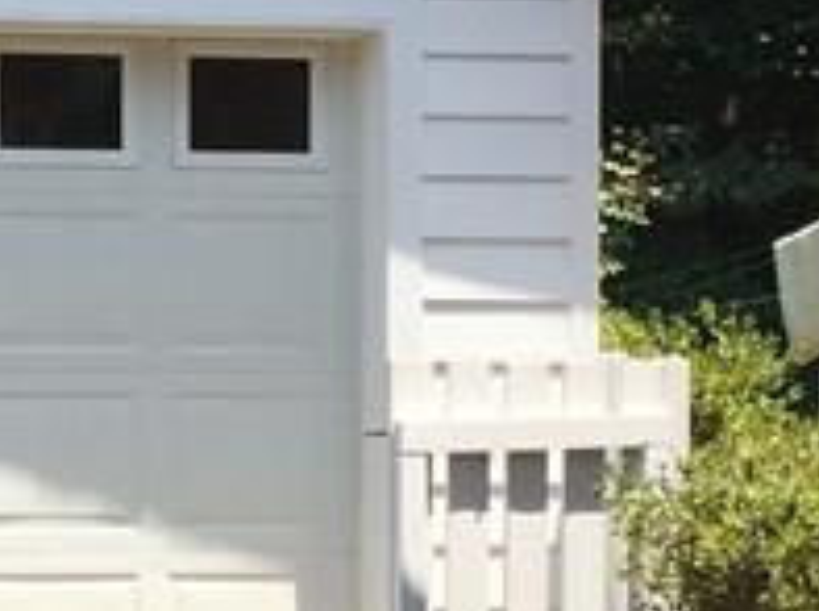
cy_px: 237
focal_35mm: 151
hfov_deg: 12.7
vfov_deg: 9.8
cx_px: -270
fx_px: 3566
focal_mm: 4.15
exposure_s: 1/860
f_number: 2.2
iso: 32
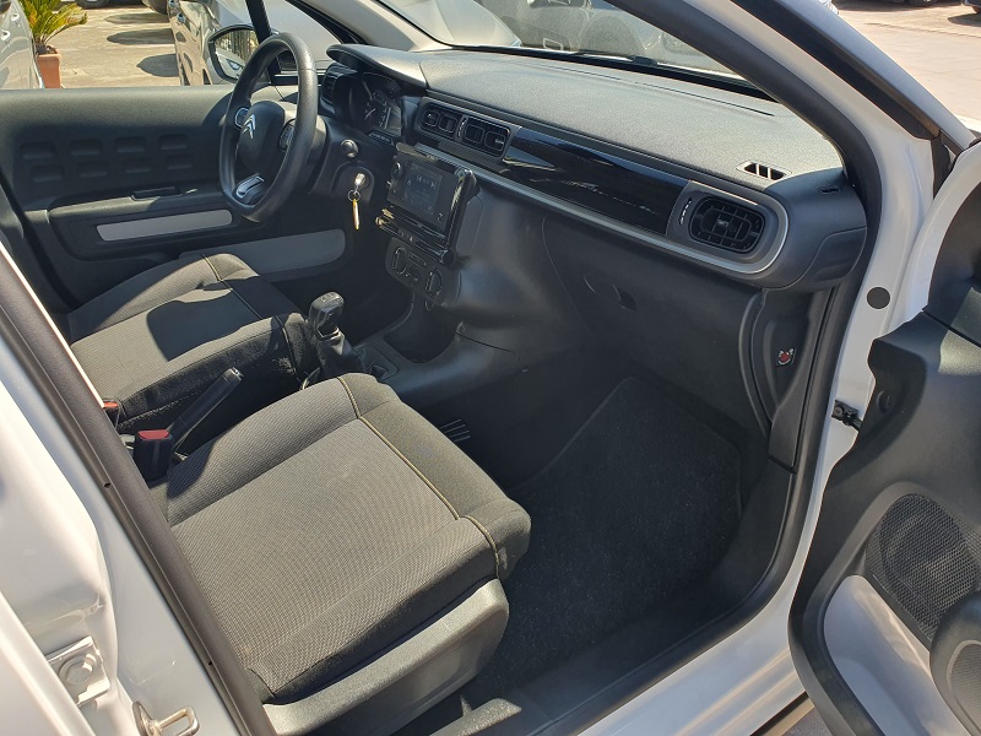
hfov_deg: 67.3
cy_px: 368
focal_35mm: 26
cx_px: 490
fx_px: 737
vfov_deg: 53.1
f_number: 2.4
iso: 50
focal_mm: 4.32
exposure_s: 1/281
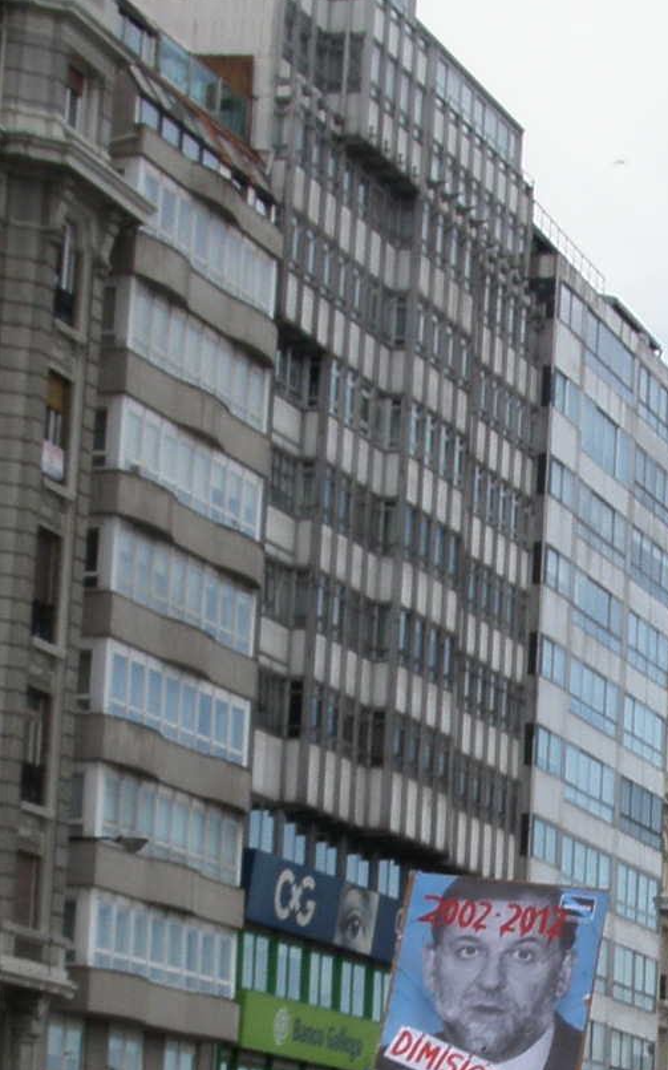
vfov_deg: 16.2
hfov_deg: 9.7
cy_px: 884
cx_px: 1187
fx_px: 3732
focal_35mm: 128
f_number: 4.5
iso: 50
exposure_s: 1/250
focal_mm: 6.7
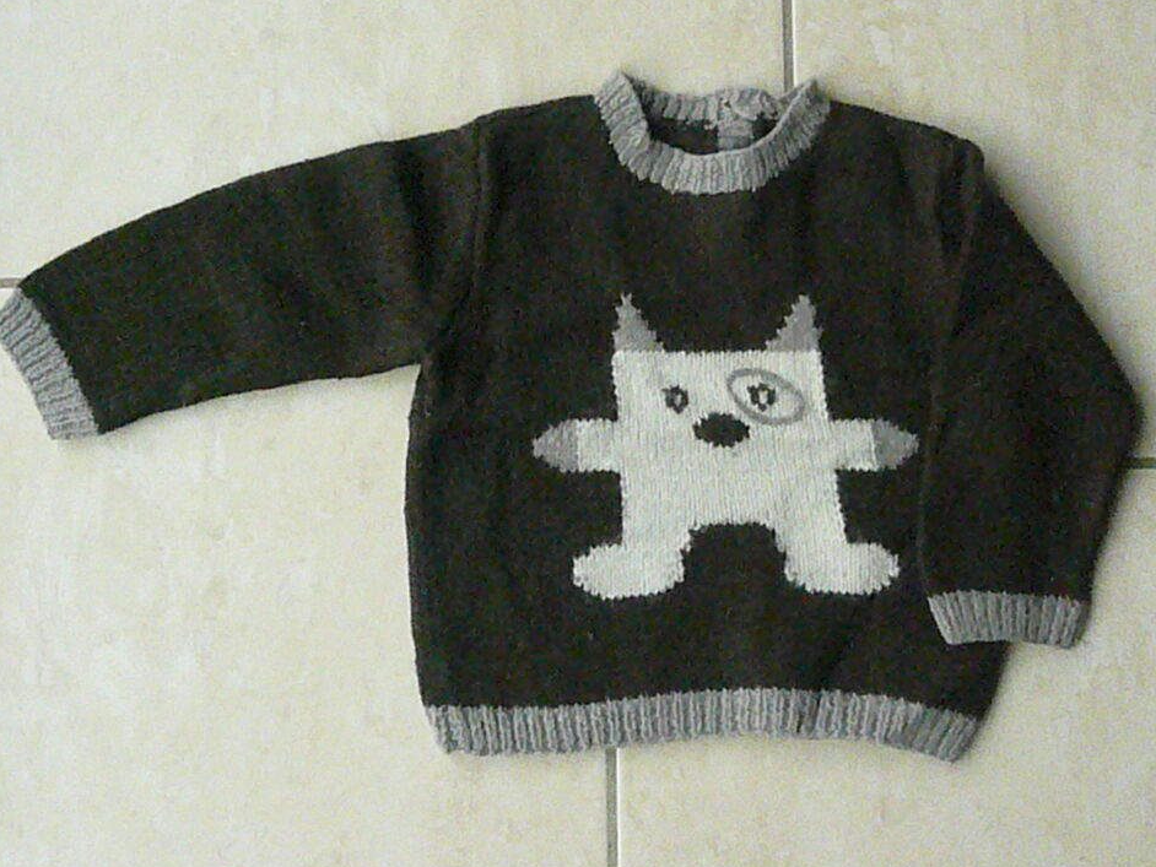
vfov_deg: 28.0
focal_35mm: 52
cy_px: 418
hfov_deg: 36.8
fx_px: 1737
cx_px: 591
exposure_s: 1/400
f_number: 10
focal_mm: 8.1
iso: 3200
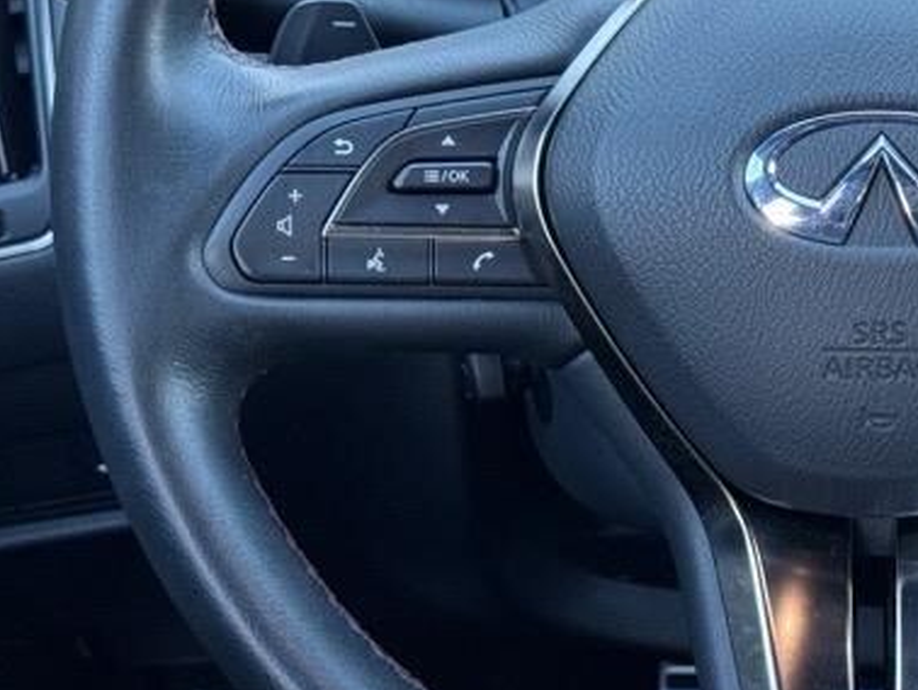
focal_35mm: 130
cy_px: 170
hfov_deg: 14.9
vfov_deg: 11.4
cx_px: 947
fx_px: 3450
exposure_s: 1/59
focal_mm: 6.76
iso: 100
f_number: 1.78
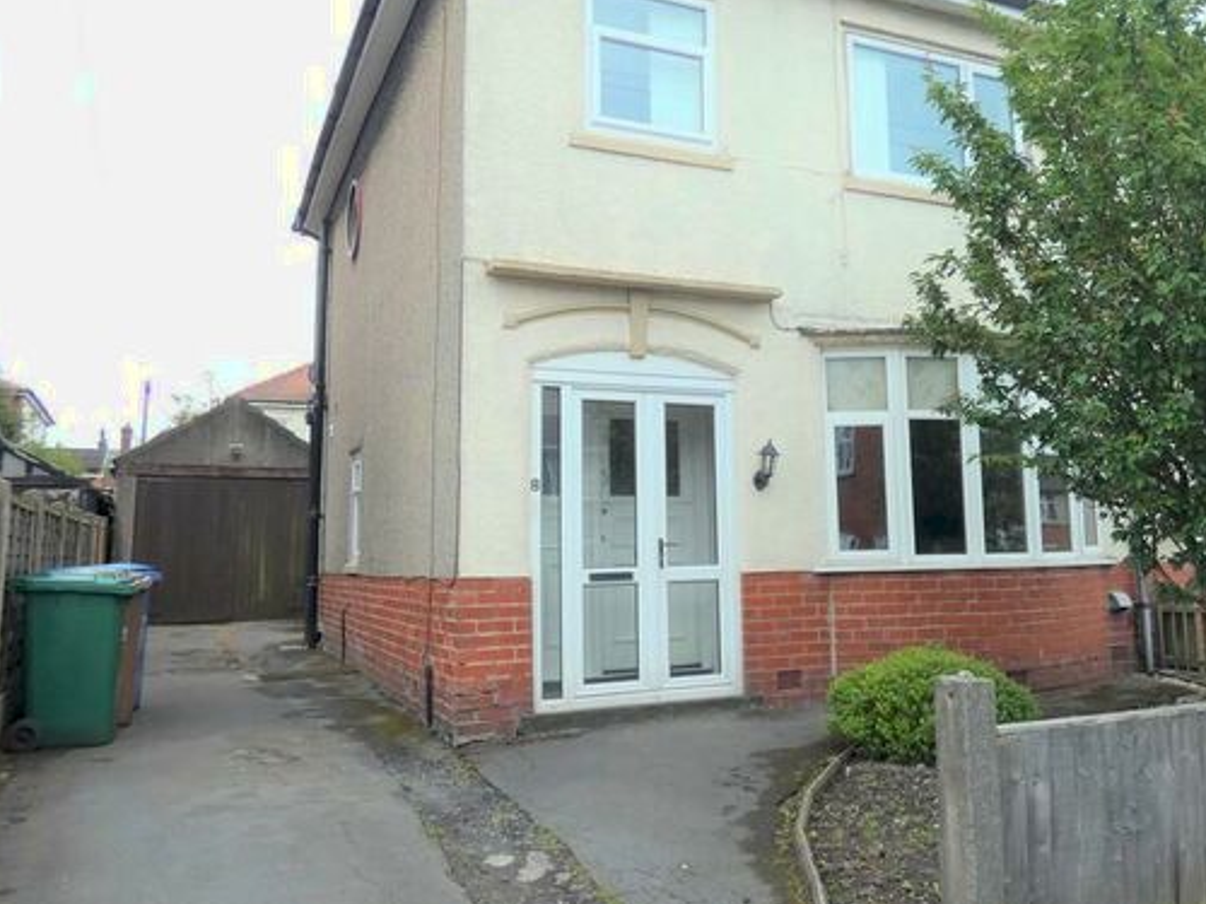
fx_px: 976
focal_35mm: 28
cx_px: 707
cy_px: 416
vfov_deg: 49.7
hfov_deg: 63.0
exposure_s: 1/250
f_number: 2.8
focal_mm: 3.6
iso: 80
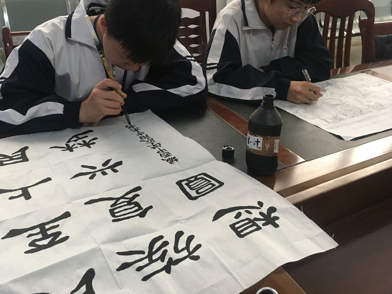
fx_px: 396
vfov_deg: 40.6
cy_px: 122
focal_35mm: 35
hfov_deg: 52.5
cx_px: 169
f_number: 2.2
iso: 200
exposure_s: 1/33
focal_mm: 4.15
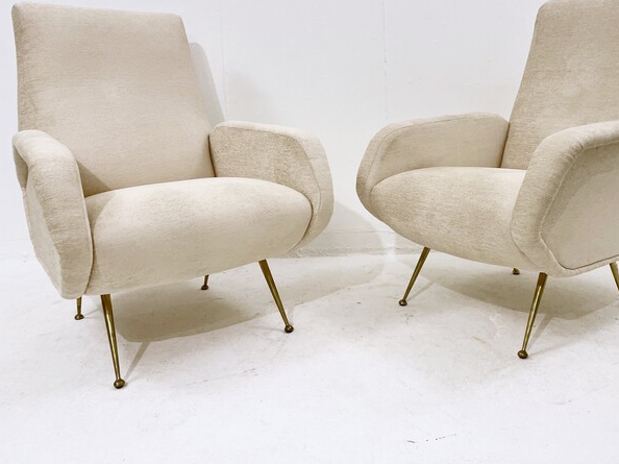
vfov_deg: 43.9
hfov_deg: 56.6
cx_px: 359
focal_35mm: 32
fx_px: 572
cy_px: 186
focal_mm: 4.2
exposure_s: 1/100
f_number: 1.6
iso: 100
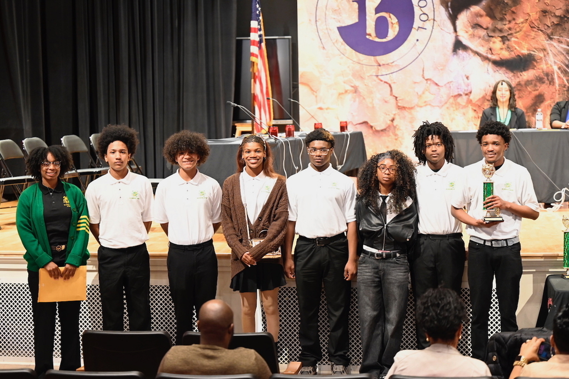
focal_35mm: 85
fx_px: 1344
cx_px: 284
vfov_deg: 16.1
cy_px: 190
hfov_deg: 23.9
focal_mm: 85
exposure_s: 1/125
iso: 2500
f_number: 2.8
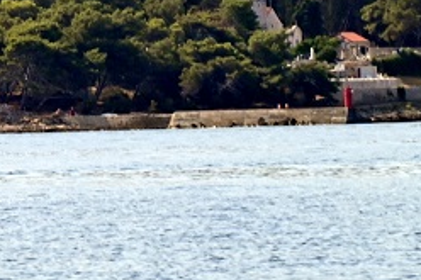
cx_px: -295
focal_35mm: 1212
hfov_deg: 1.7
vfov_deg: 1.1
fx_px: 14164
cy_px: -249
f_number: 16
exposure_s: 1/320
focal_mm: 300
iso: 450
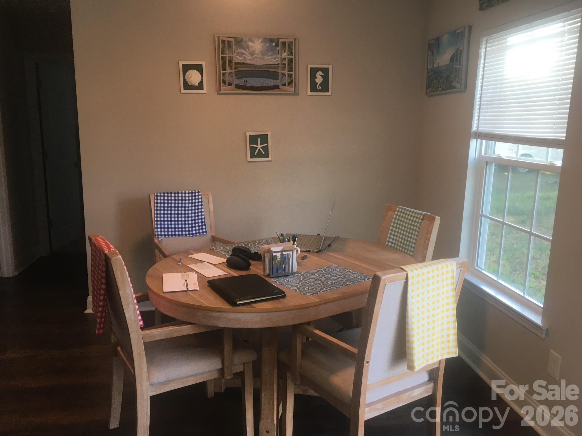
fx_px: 488
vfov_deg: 48.2
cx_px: 291
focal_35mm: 29
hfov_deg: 61.7
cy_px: 218
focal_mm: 4.15
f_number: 2.2
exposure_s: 1/30
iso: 40
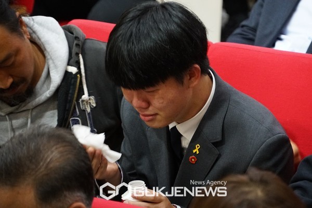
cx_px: 156
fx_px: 2194
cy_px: 104
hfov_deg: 8.1
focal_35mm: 253
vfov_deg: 5.4
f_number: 6.3
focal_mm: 169
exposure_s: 1/50
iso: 6400
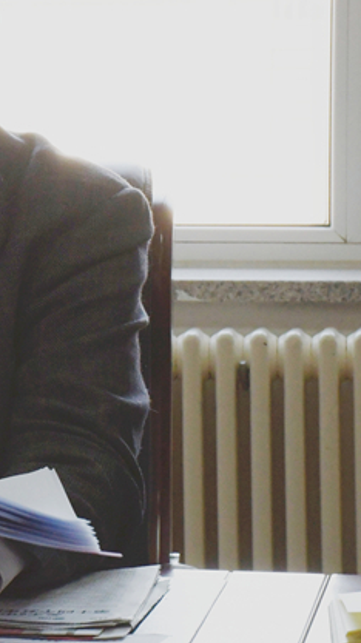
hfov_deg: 6.6
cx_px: -148
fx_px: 3086
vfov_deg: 11.9
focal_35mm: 181
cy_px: 262
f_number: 16
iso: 1400
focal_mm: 60
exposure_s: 1/100
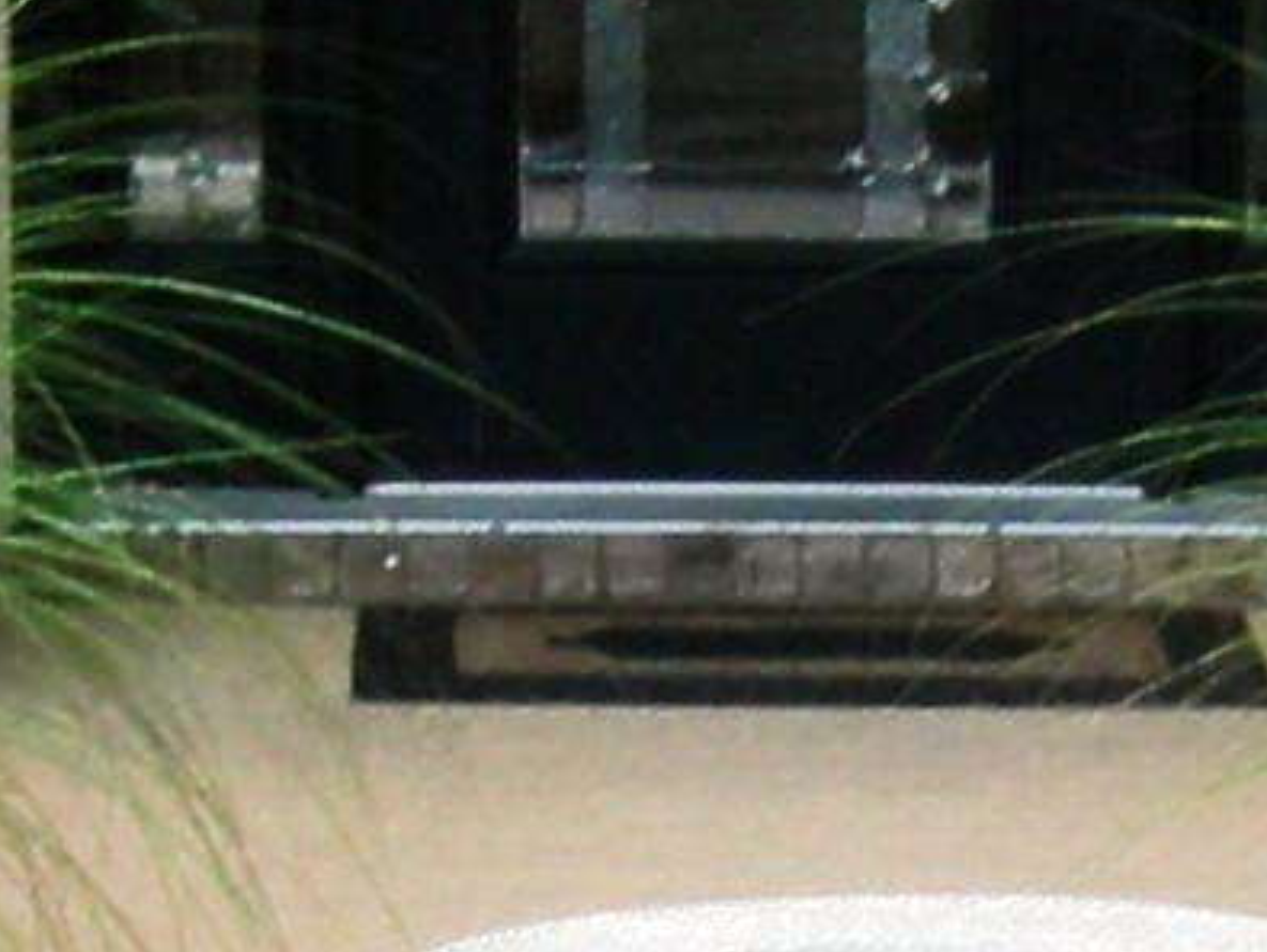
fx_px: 8646
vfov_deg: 6.3
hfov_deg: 8.4
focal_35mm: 236
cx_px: 760
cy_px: 994
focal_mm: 7.5
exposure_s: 1/182
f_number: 5.4
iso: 64
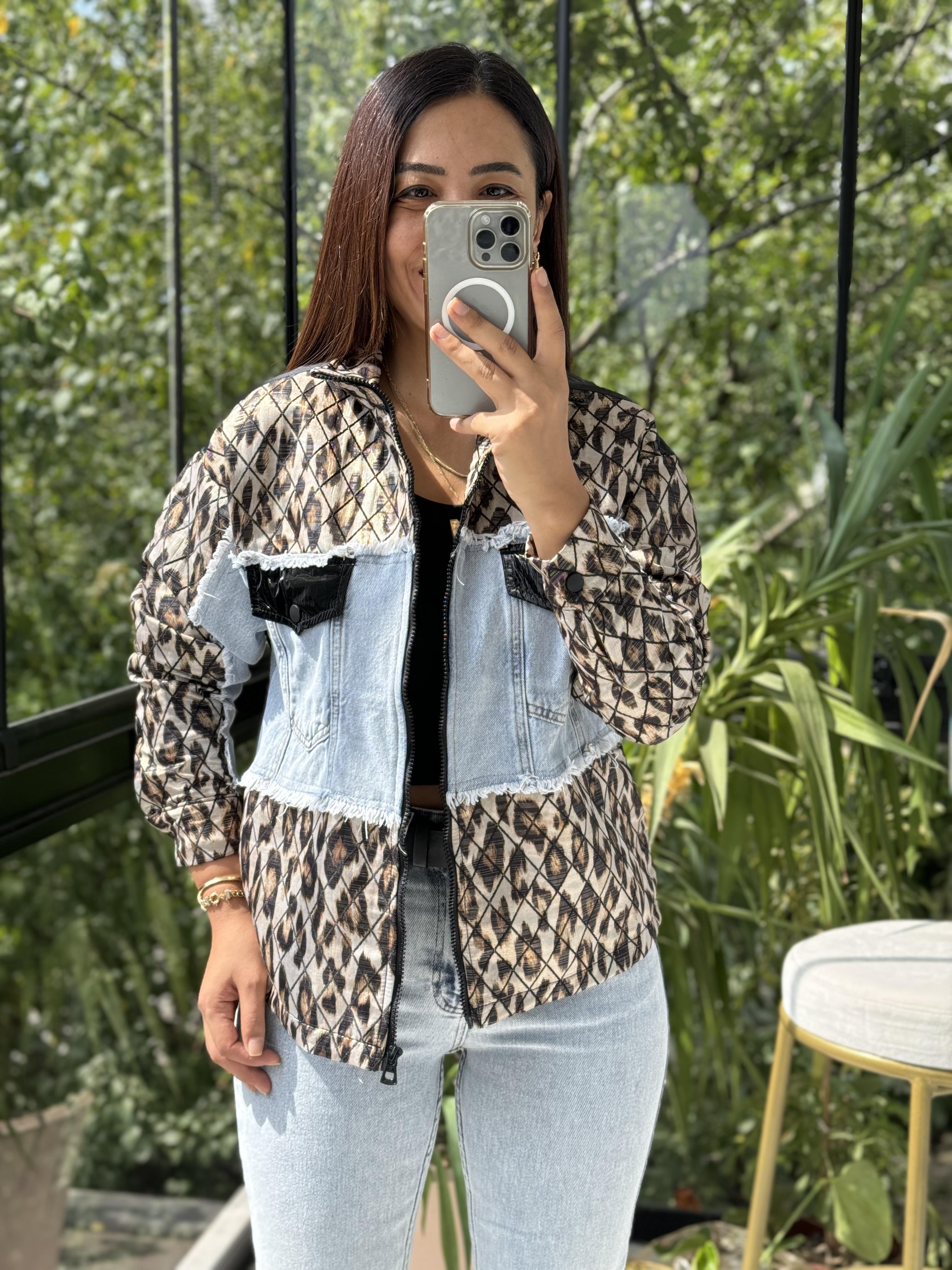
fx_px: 1760
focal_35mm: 48
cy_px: 635
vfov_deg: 39.7
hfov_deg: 30.3
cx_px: 476
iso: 64
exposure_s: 1/381
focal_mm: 6.76
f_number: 1.78
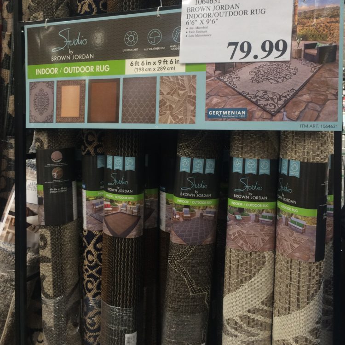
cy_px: 128
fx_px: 395
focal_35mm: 35
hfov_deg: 47.2
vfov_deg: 46.8
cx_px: 169
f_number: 2.2
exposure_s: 1/30
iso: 80
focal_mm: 4.15
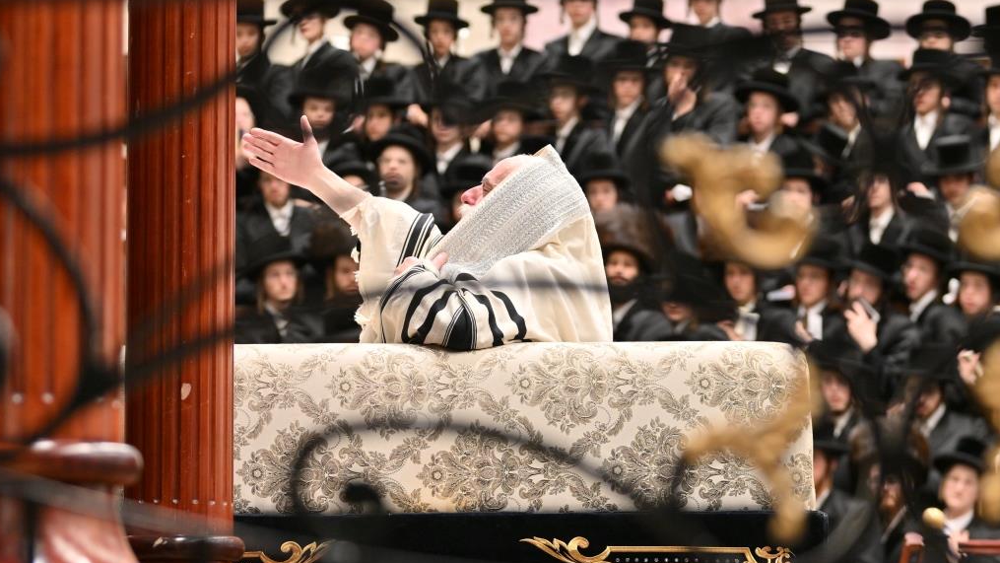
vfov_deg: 9.3
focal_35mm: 130
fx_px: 3447
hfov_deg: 16.5
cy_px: 313
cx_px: 497
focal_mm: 82
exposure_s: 1/200
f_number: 2.8
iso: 250
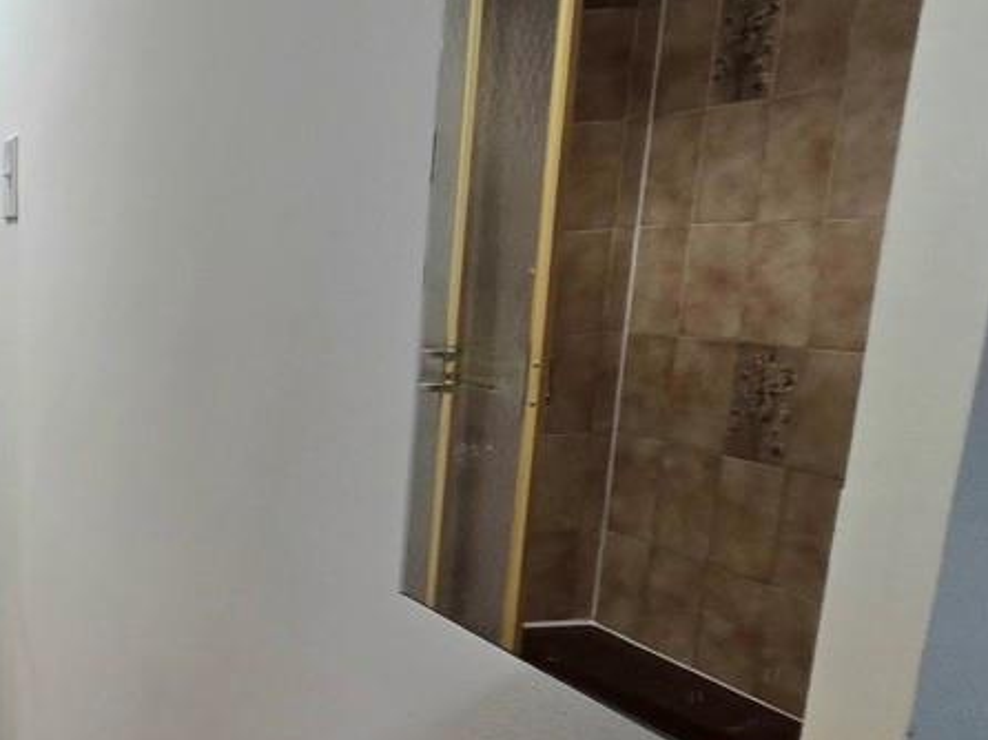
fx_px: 998
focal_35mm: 35
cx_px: -319
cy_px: 518
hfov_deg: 34.9
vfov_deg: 39.9
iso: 160
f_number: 2.2
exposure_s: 1/60
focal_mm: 2.2
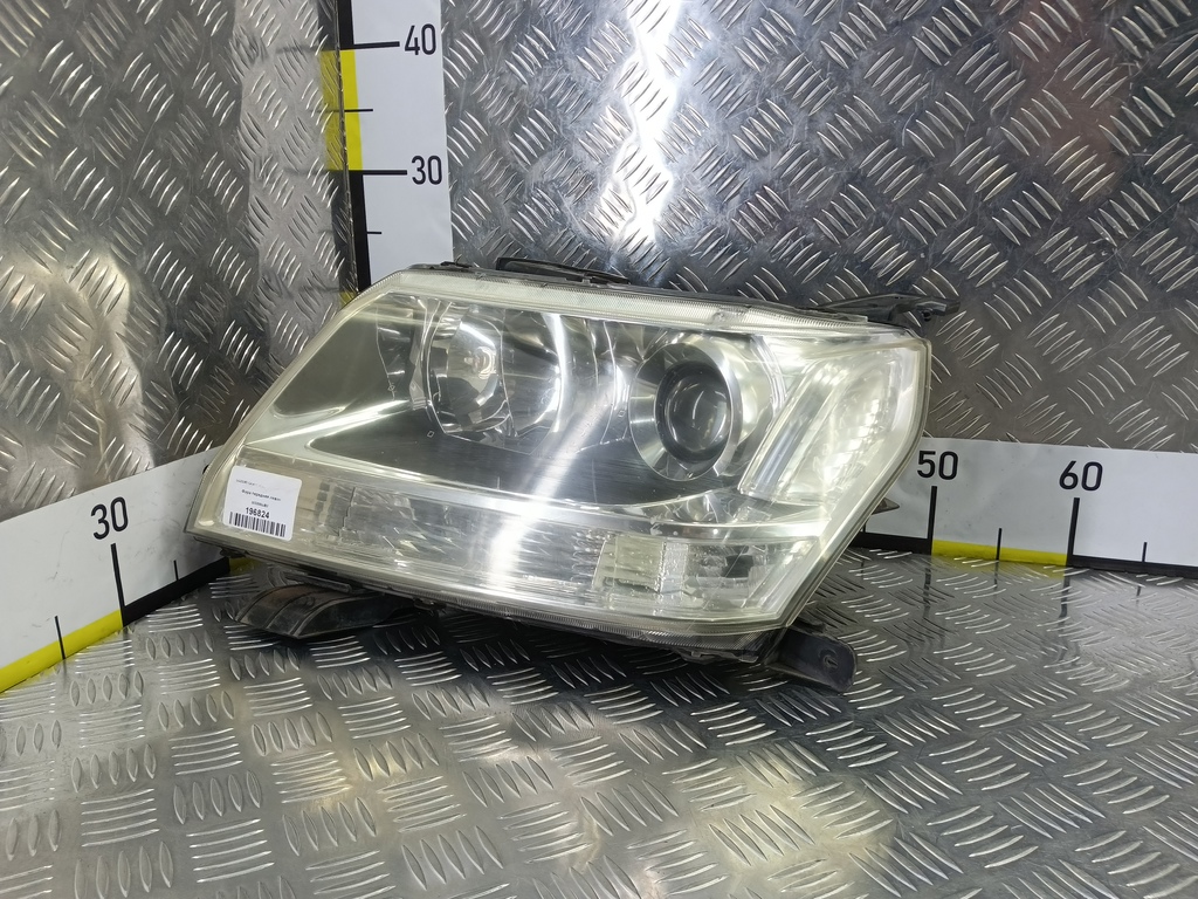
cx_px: 599
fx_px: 796
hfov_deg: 73.9
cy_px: 450
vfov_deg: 58.9
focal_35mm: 23
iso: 133
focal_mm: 4.11
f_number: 1.6
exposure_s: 1/50
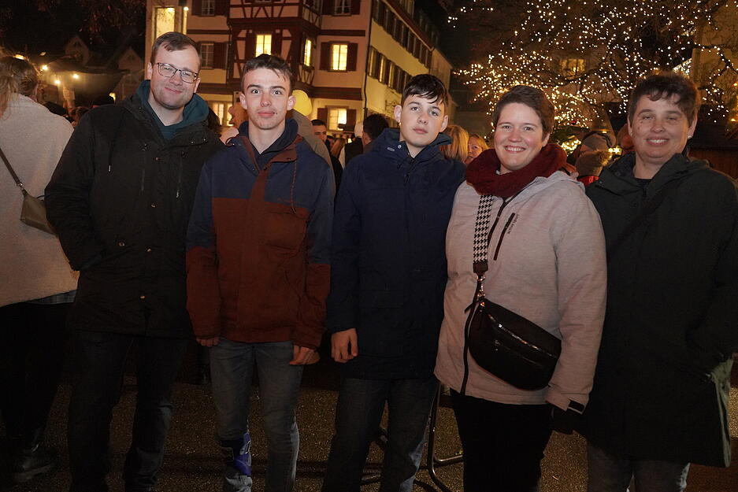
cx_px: 369
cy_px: 246
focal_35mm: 28
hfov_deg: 65.5
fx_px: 574
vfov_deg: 46.4
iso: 12800
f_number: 3.5
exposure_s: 1/60
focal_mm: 28
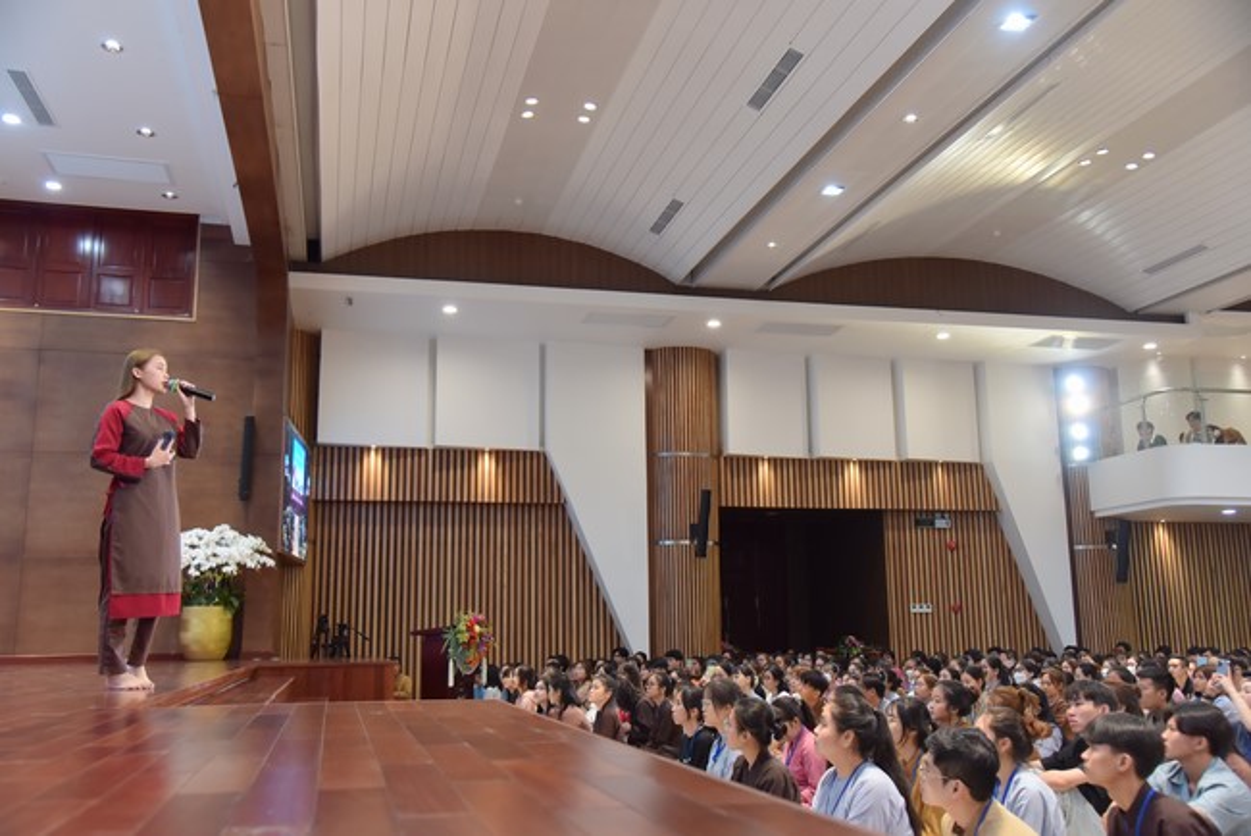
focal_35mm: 34
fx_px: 1182
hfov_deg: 55.8
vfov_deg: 38.9
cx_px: 626
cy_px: 418
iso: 1250
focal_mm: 34
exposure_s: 1/125
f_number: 4.5
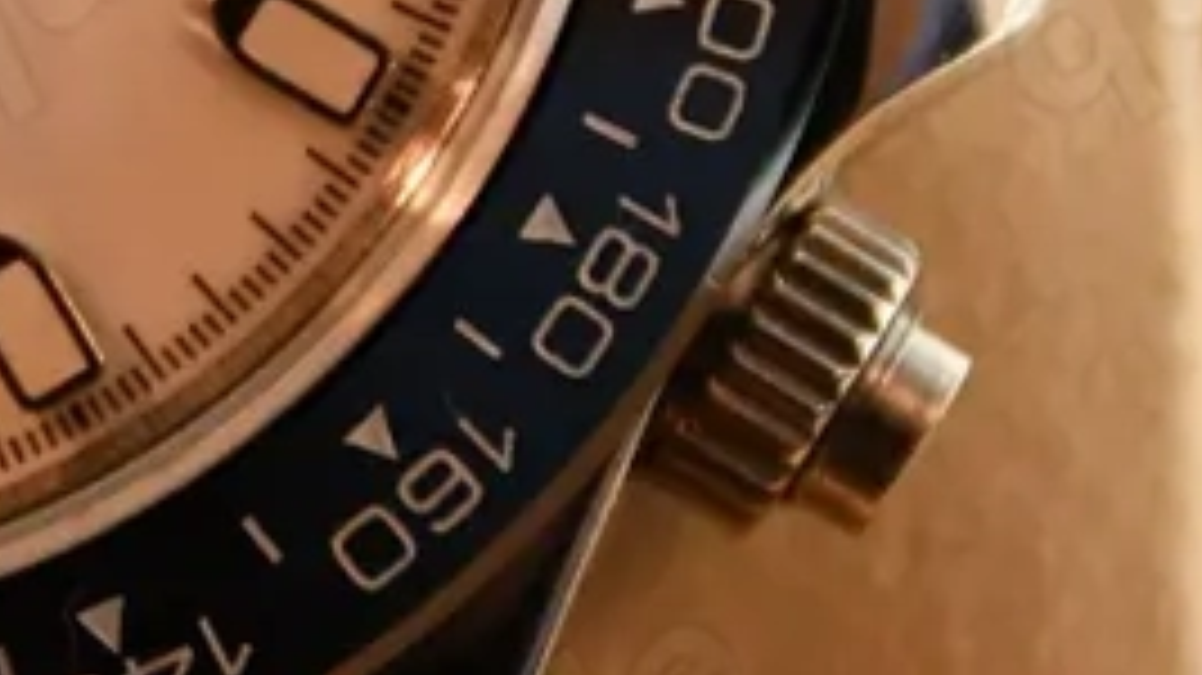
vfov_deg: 1.0
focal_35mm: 1238
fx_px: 39446
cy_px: -376
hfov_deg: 1.7
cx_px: -446
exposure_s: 1/60
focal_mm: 210
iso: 4500
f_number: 6.3
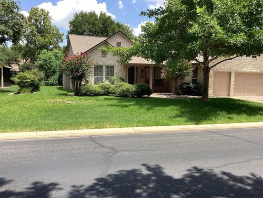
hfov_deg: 58.4
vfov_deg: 45.4
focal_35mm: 31
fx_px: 236
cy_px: 99
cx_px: 132
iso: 25
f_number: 2.4
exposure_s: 1/662
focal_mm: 3.3
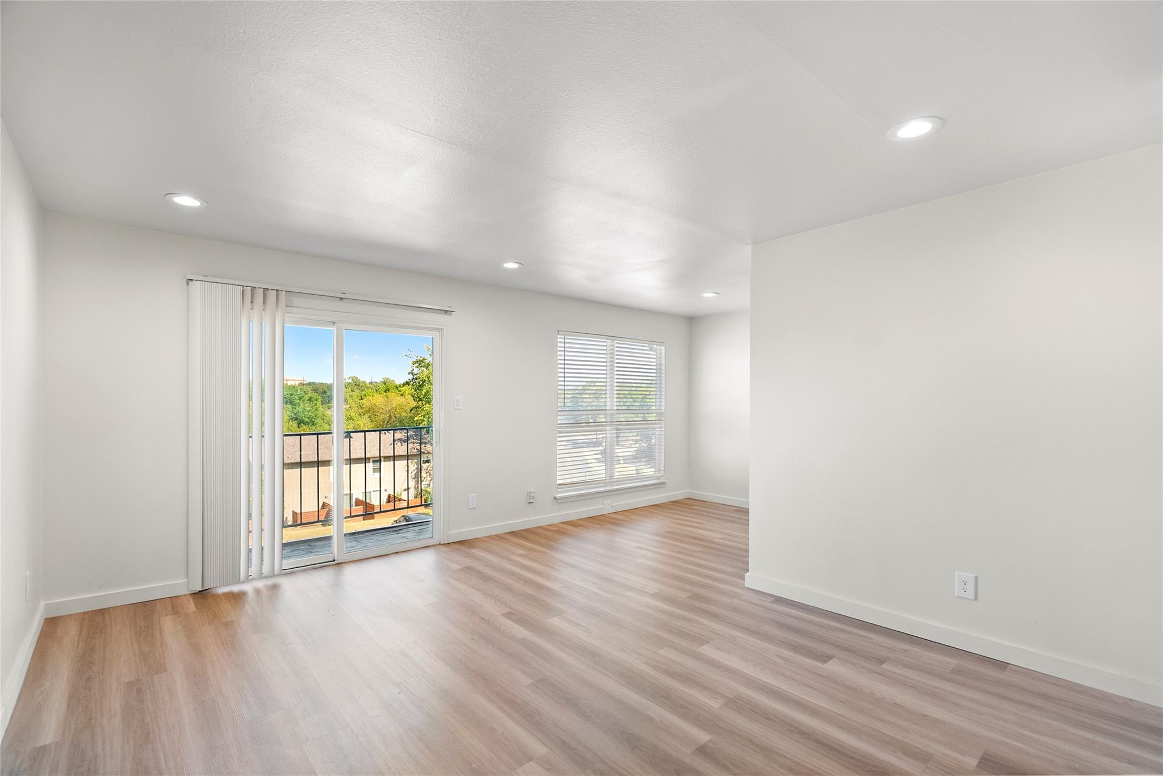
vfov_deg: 73.8
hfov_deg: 96.7
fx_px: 517
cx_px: 582
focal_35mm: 16
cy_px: 388
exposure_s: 1/6
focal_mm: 16
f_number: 4.5
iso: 800
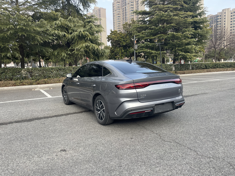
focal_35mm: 26
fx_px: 177
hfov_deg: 67.3
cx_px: 118
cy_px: 88
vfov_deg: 53.1
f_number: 1.6
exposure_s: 1/315
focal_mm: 4.2
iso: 32
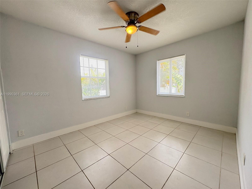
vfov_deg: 85.7
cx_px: 126
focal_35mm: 14
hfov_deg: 102.1
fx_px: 102
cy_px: 94
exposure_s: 1/99
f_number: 2.2
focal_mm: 2.22
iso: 125
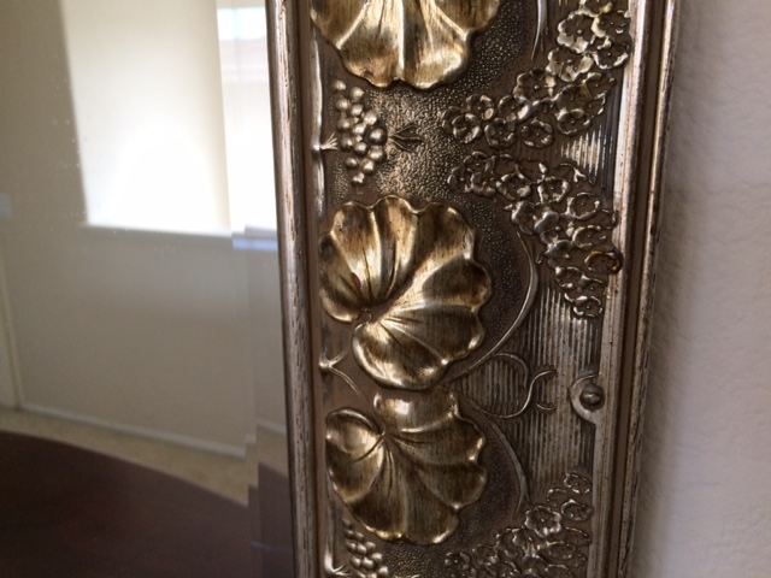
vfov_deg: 48.2
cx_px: 386
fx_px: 646
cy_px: 289
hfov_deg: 61.7
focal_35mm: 29
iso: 50
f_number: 2.2
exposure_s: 1/30
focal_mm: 4.15
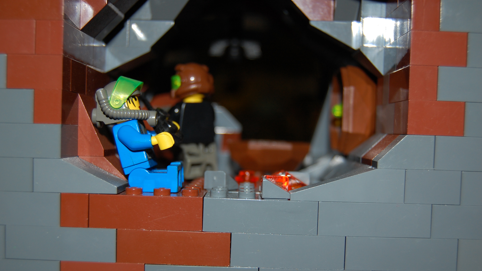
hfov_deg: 42.9
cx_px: 239
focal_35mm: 48
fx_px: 613
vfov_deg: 24.9
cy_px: 157
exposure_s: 1/60
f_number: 4.2
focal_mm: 30
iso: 250
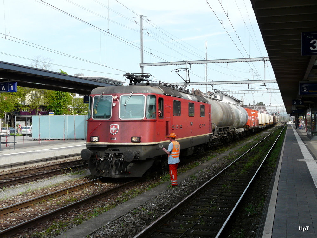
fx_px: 421
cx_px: 158
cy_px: 119
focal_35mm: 46
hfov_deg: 41.2
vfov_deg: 31.5
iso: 100
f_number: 5
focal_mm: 7.5
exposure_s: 1/250
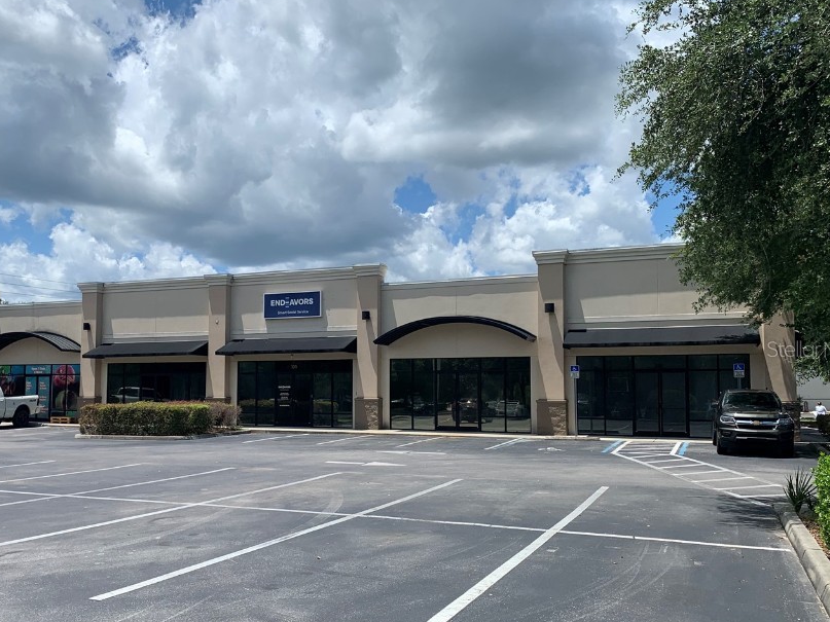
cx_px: 337
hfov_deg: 55.0
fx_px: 791
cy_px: 349
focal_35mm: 33
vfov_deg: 42.9
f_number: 1.8
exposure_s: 1/3650
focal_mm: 4.25
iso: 25
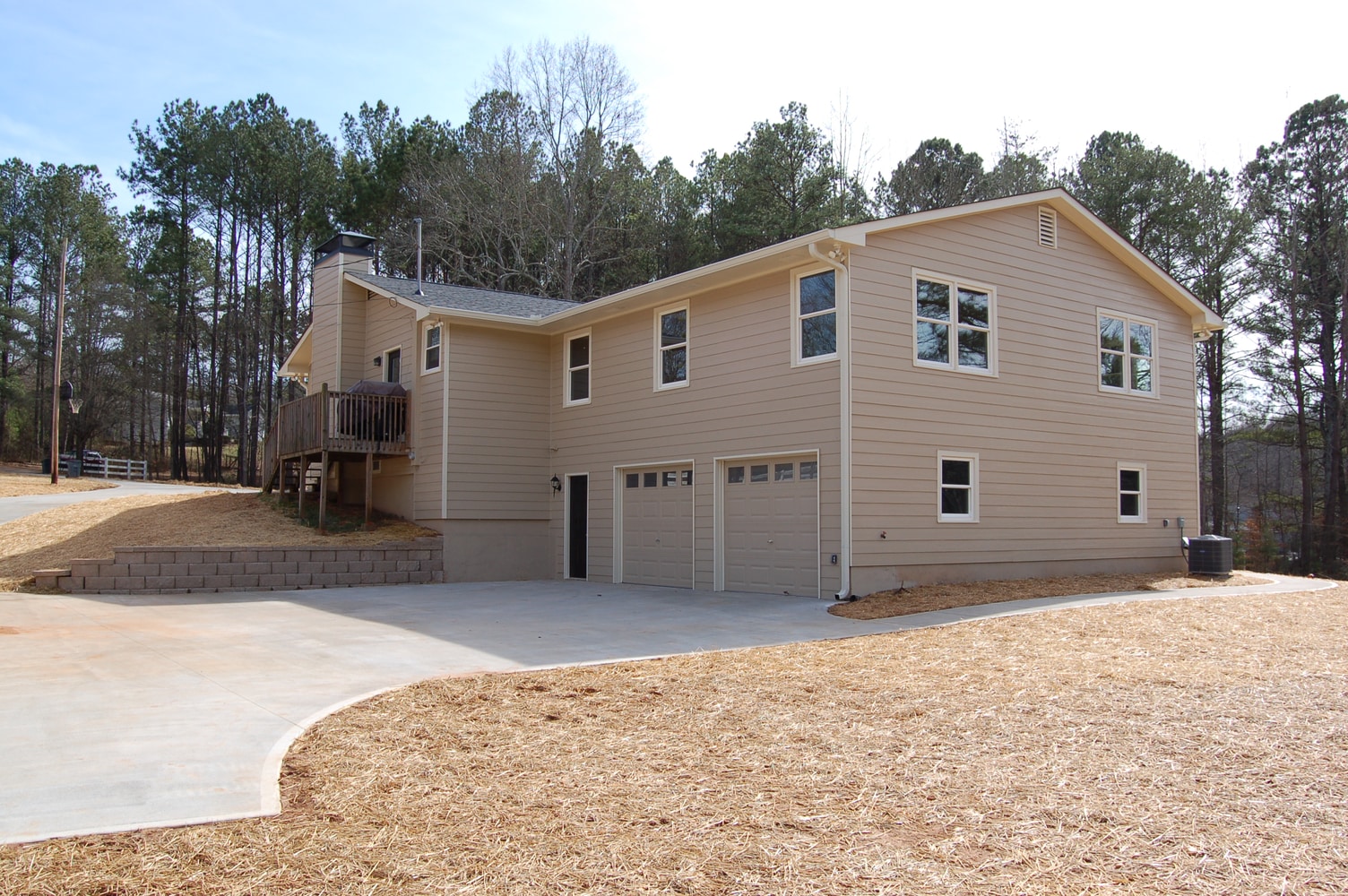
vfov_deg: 45.6
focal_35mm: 28
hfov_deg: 64.6
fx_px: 1066
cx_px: 674
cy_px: 448
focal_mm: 19
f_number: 8
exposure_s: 1/250
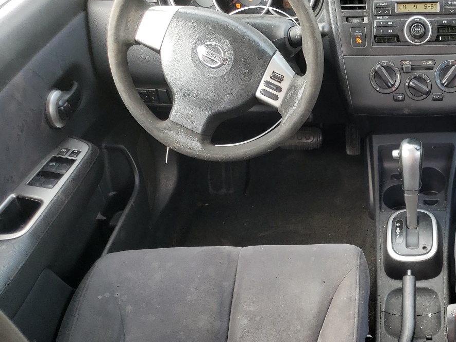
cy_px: 233
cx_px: 412
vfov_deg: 30.6
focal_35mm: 47
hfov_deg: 37.7
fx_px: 619
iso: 52
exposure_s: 1/100
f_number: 1.5
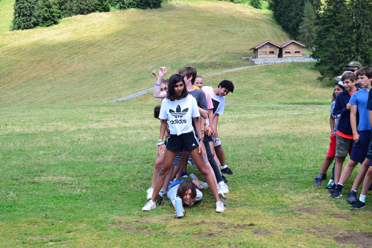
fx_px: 589
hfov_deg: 35.0
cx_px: 186
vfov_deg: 23.8
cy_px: 124
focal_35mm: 57
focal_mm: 38
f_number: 7.1
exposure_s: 1/1250
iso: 800
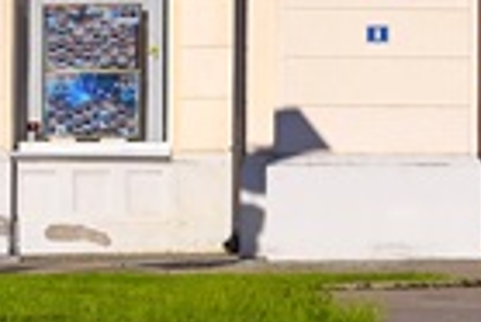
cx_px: 415
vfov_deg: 2.1
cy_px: -306
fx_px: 8934
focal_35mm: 668
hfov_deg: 3.1
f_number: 3.2
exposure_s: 1/8000
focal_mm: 116
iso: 100
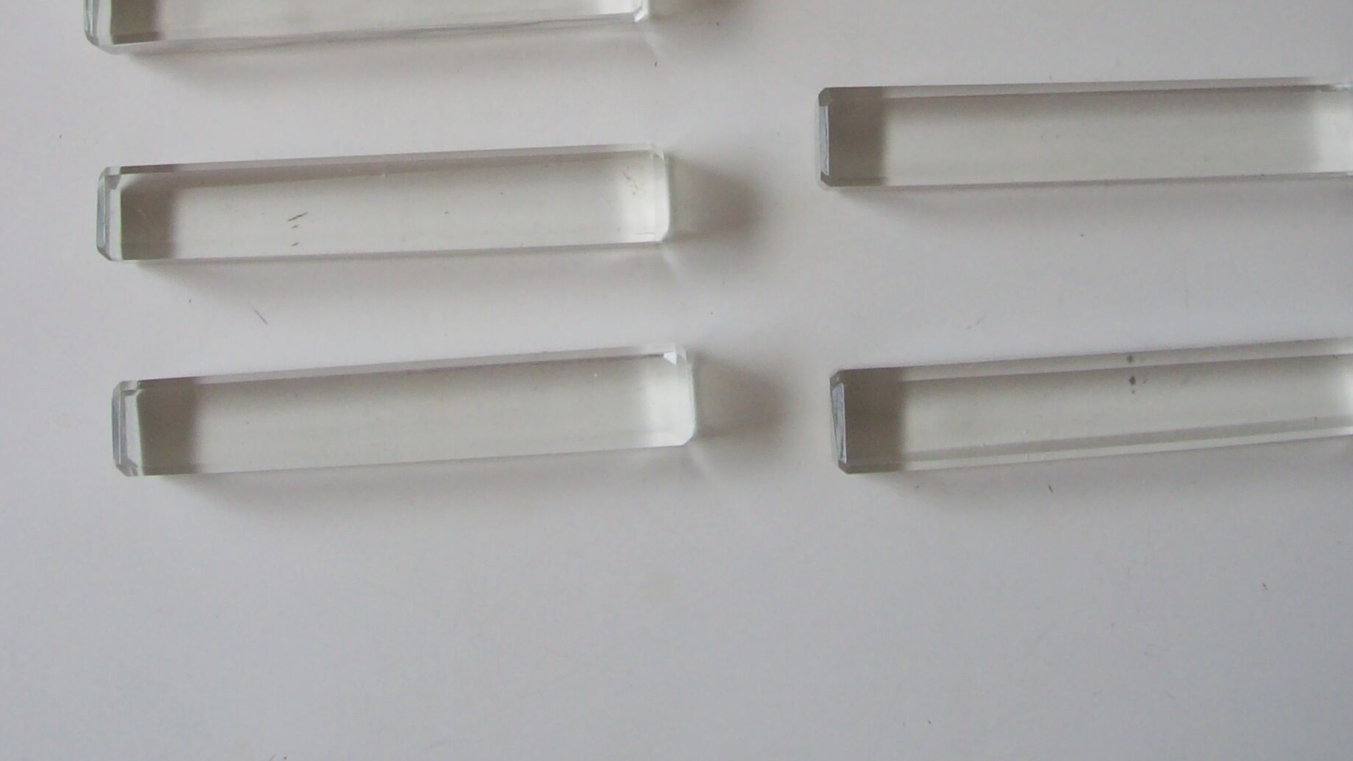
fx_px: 2188
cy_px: -137
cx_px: 717
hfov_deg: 34.3
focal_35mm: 61
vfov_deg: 18.7
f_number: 2.7
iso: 80
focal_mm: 6
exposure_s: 1/215
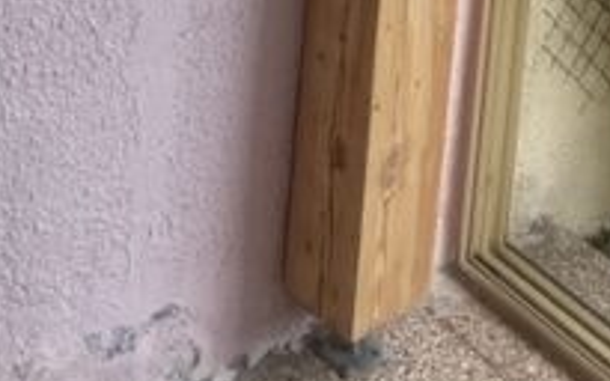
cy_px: -479
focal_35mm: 86
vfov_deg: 12.5
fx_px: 1429
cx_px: 506
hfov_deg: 23.7
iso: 125
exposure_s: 1/121
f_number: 1.6
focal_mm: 5.1
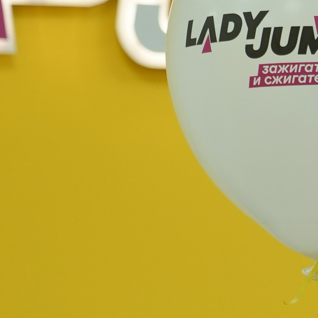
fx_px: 2505
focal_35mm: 241
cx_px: 456
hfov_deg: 7.2
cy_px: 372
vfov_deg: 7.2
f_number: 4
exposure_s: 1/160
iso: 400
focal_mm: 49
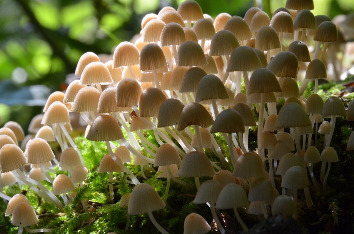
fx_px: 3277
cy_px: 106
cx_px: 168
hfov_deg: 6.2
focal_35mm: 334
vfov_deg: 4.1
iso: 1000
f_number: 20
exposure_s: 1/50
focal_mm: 200
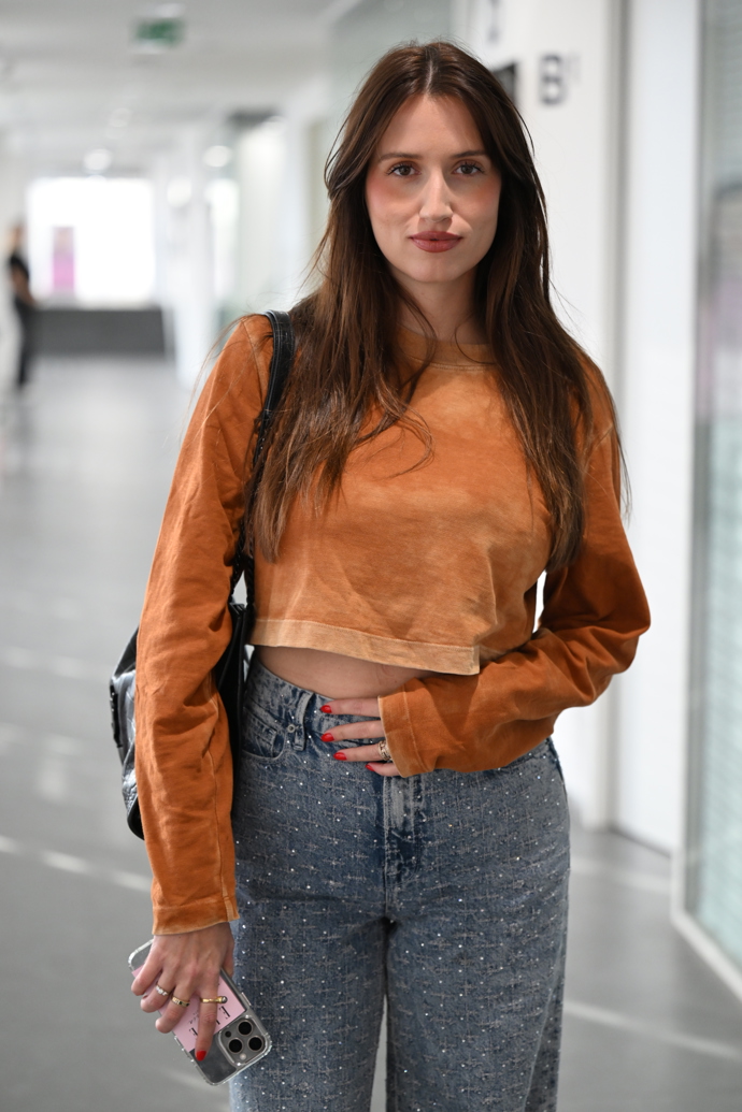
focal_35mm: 81
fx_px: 2504
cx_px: 371
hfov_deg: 16.9
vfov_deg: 25.1
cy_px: 556
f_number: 2.8
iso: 2000
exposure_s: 1/500
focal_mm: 81
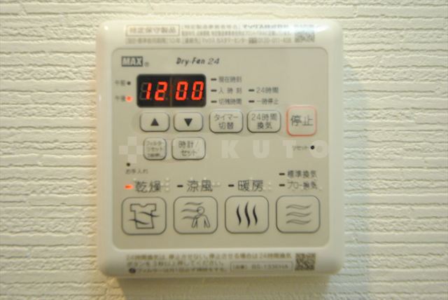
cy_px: 150
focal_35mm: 22
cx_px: 224
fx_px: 280
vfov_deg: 56.3
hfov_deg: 77.3
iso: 900
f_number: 5.3
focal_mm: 15
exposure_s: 1/30
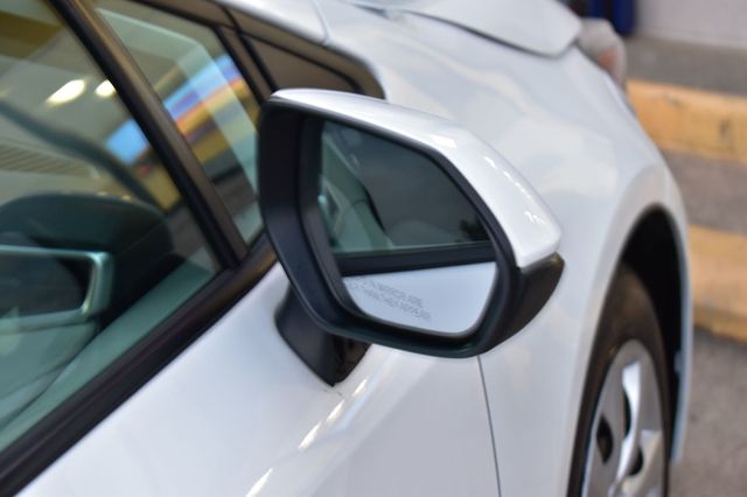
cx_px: 374
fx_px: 1618
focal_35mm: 78
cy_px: 248
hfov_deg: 26.0
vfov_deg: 17.5
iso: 400
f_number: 6.3
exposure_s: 1/15
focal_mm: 52
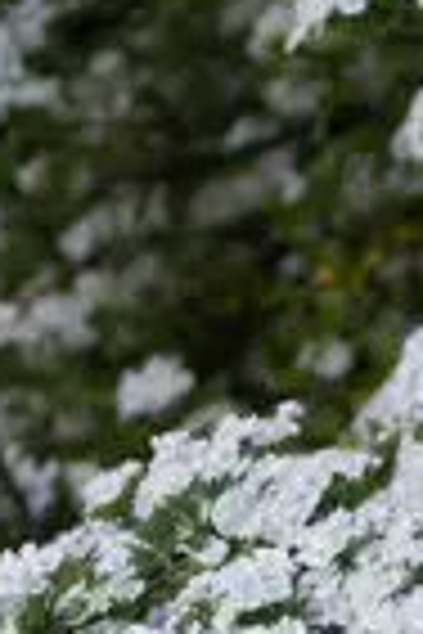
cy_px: 987
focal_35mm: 905
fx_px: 15949
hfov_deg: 1.5
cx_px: 603
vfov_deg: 2.3
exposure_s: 1/320
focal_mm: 142
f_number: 4.5
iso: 400
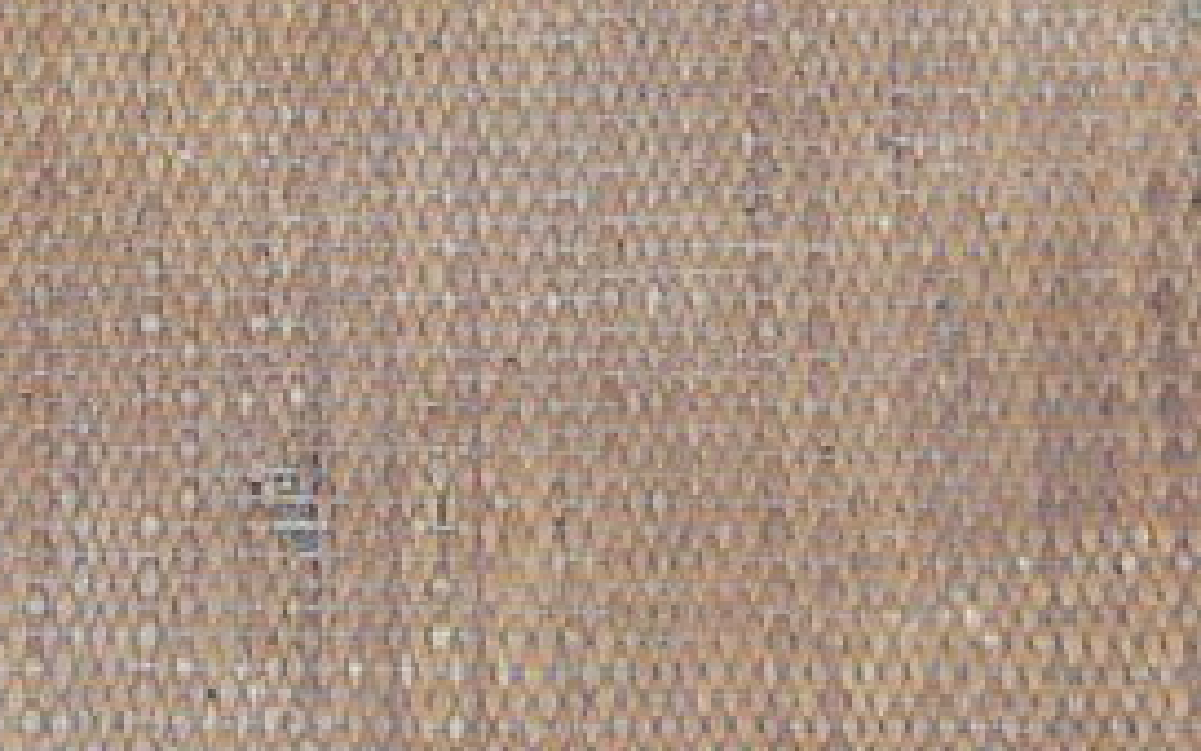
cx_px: 358
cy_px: 433
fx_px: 7135
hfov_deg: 9.6
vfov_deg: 6.0
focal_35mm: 218
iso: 80
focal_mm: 5.8
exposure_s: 1/100
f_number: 2.8
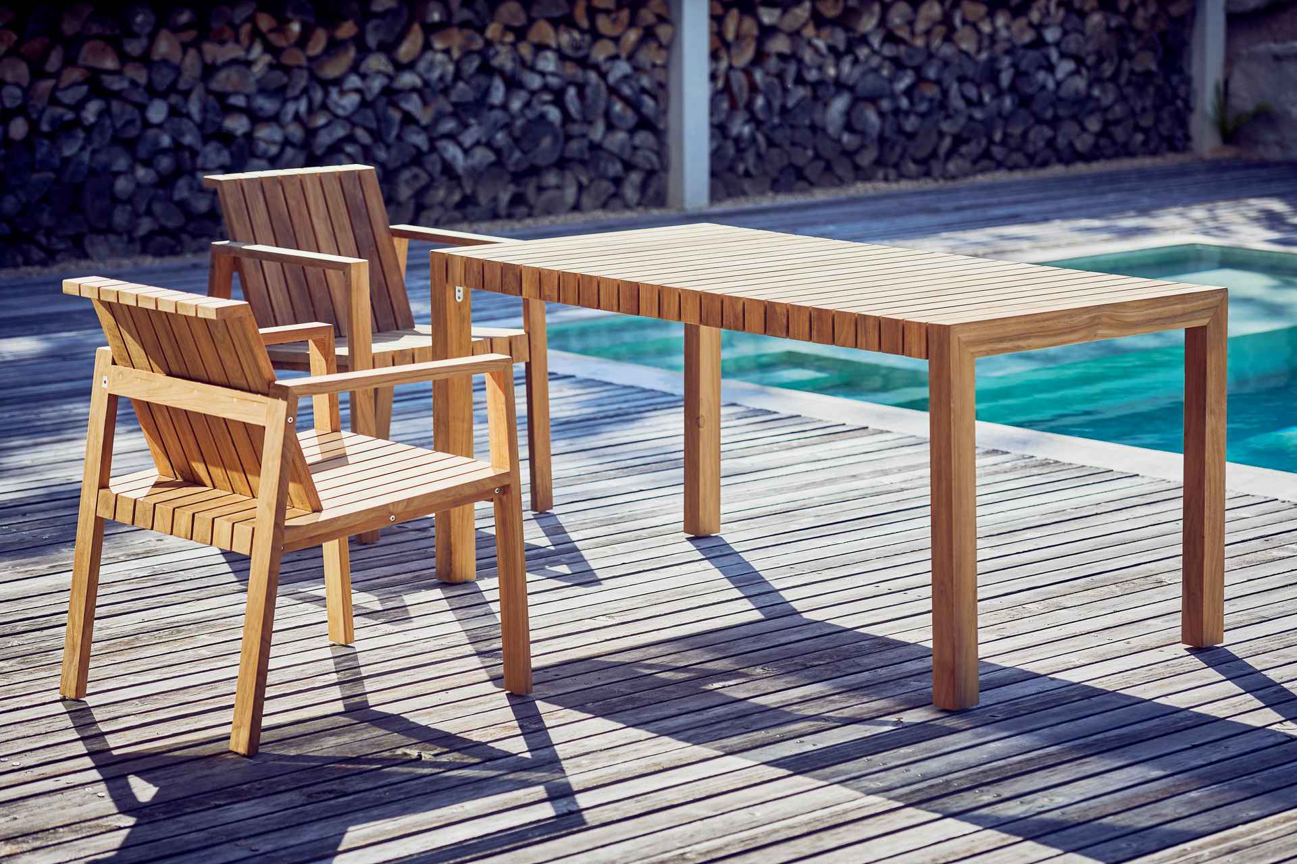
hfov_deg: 21.5
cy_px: 432
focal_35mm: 95
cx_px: 648
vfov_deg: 14.4
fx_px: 3422
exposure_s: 1/500
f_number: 5
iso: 100
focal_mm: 95
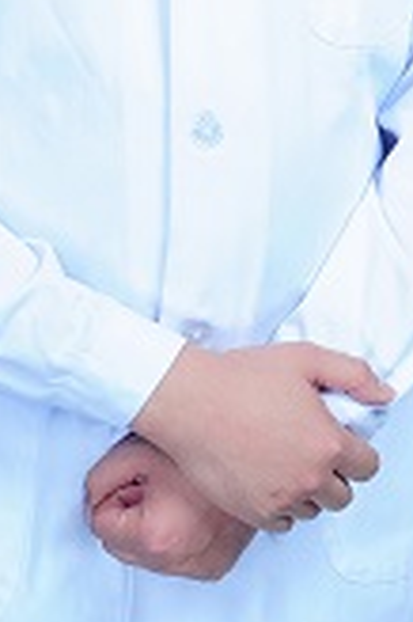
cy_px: -163
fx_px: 2362
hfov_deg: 10.0
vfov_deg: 14.4
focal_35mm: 137
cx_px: 125
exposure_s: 1/125
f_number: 9
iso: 200
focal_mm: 50
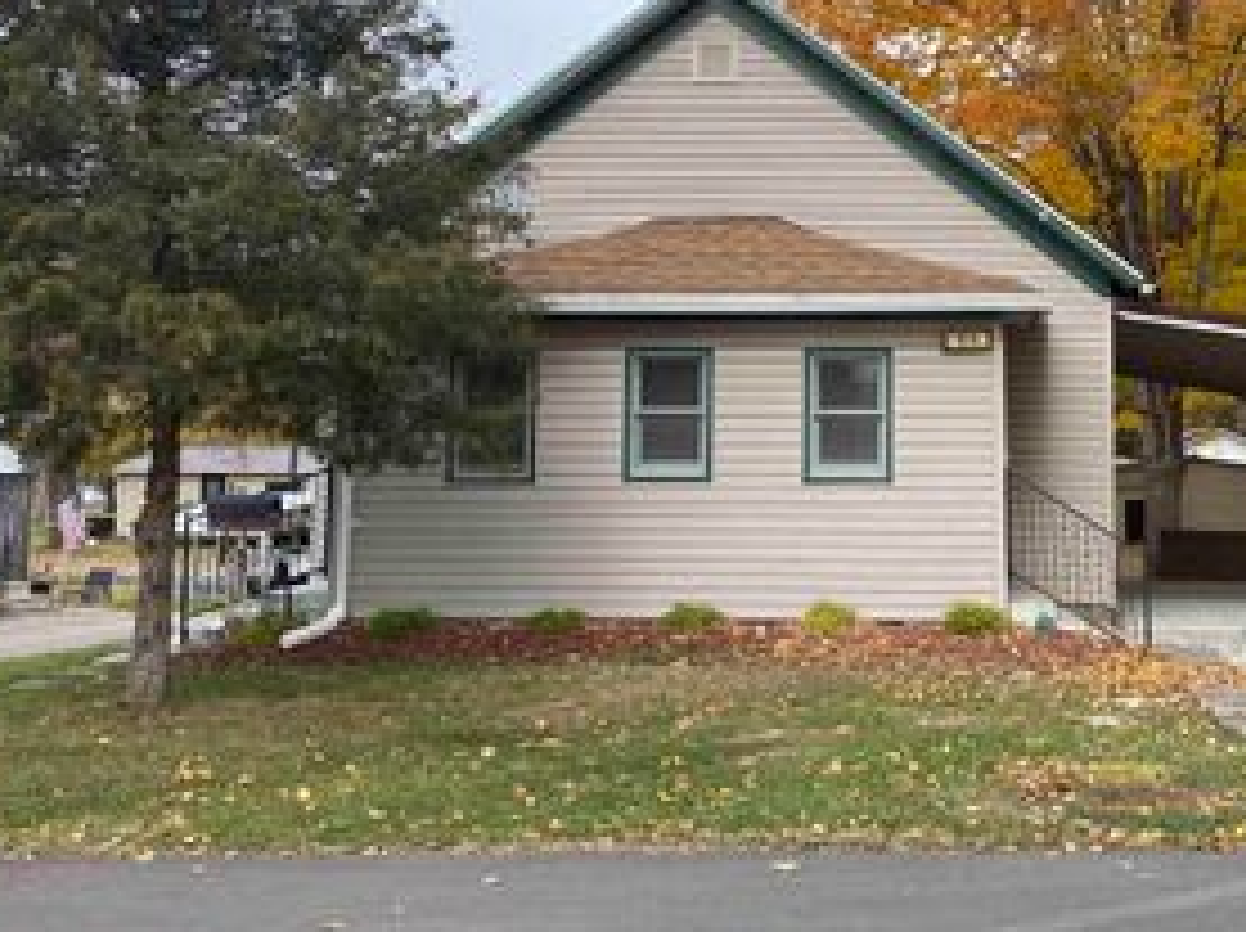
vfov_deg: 30.6
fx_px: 1690
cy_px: 335
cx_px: 846
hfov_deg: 39.9
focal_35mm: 47
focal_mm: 4.25
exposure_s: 1/1135
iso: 32
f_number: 1.8
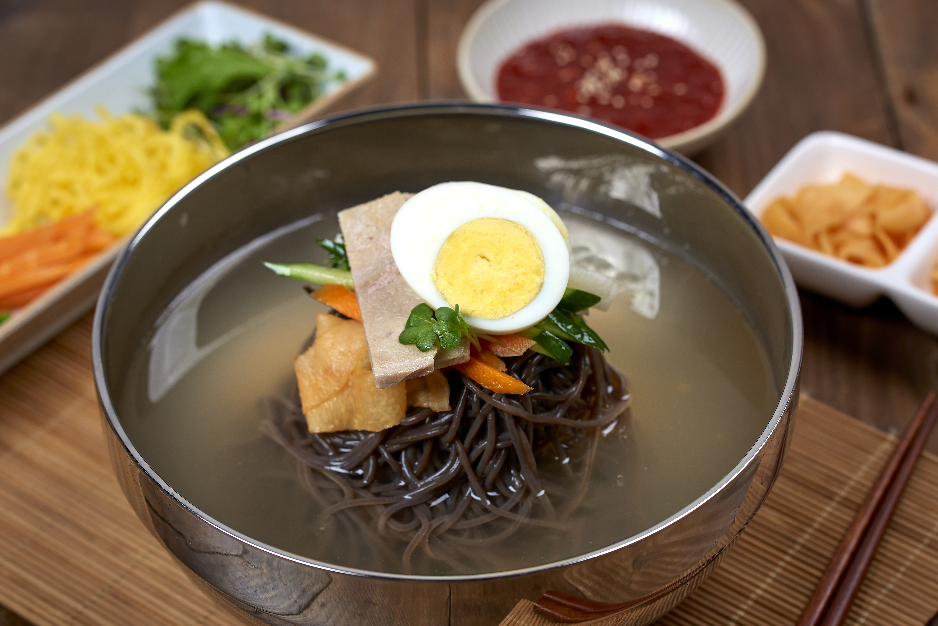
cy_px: 313
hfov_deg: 22.6
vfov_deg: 15.2
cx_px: 469
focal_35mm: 90
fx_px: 2346
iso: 125
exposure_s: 1/160
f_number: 5.6
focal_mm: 90
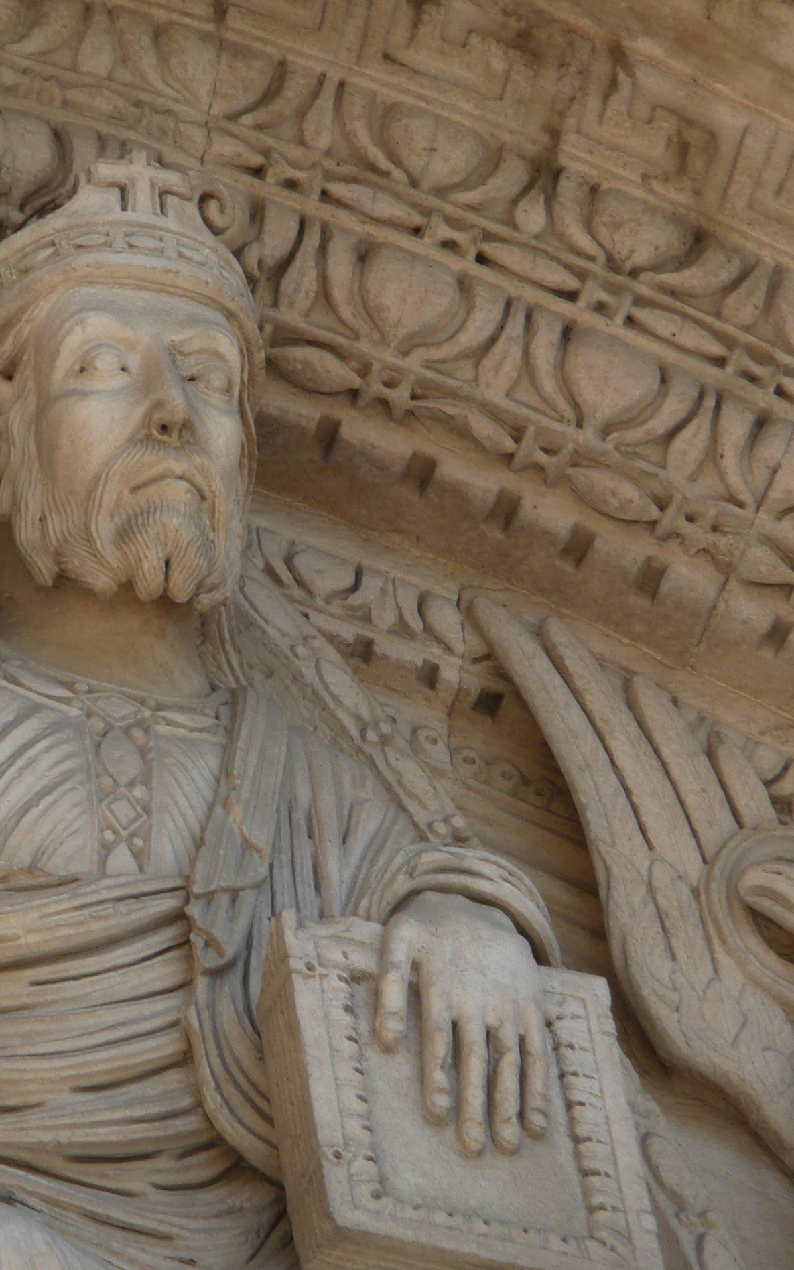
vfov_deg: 4.8
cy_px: 637
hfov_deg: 3.0
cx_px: 107
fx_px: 15263
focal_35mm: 441
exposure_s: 1/250
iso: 100
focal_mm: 46
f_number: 4.9
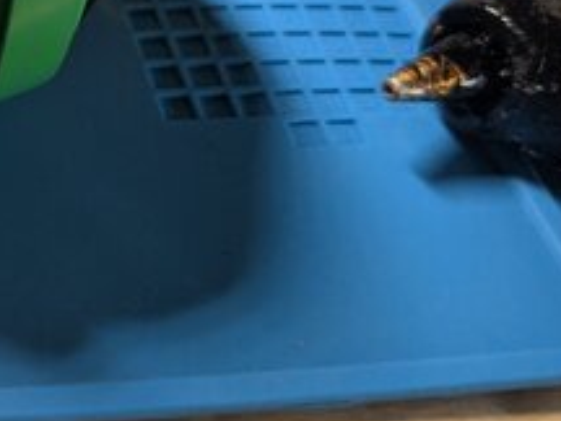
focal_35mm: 74
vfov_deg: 19.5
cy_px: 42
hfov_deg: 24.0
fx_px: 1199
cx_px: -112
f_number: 1.73
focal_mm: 4.38
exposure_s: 1/50
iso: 86
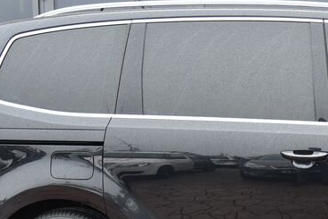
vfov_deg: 20.2
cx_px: 321
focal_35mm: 67
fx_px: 611
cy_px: 157
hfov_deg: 28.4
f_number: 4.5
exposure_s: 1/80
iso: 500
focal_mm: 24
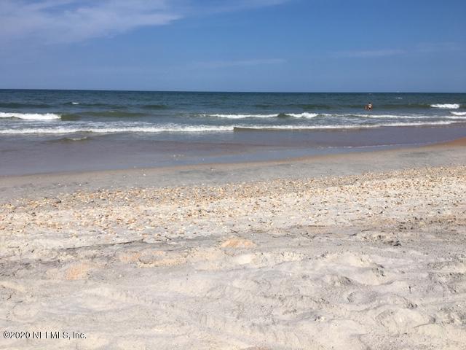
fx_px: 390
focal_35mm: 29
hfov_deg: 61.7
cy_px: 175
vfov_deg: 48.2
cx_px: 233
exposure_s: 1/3663
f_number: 2.2
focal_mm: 4.15
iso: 25
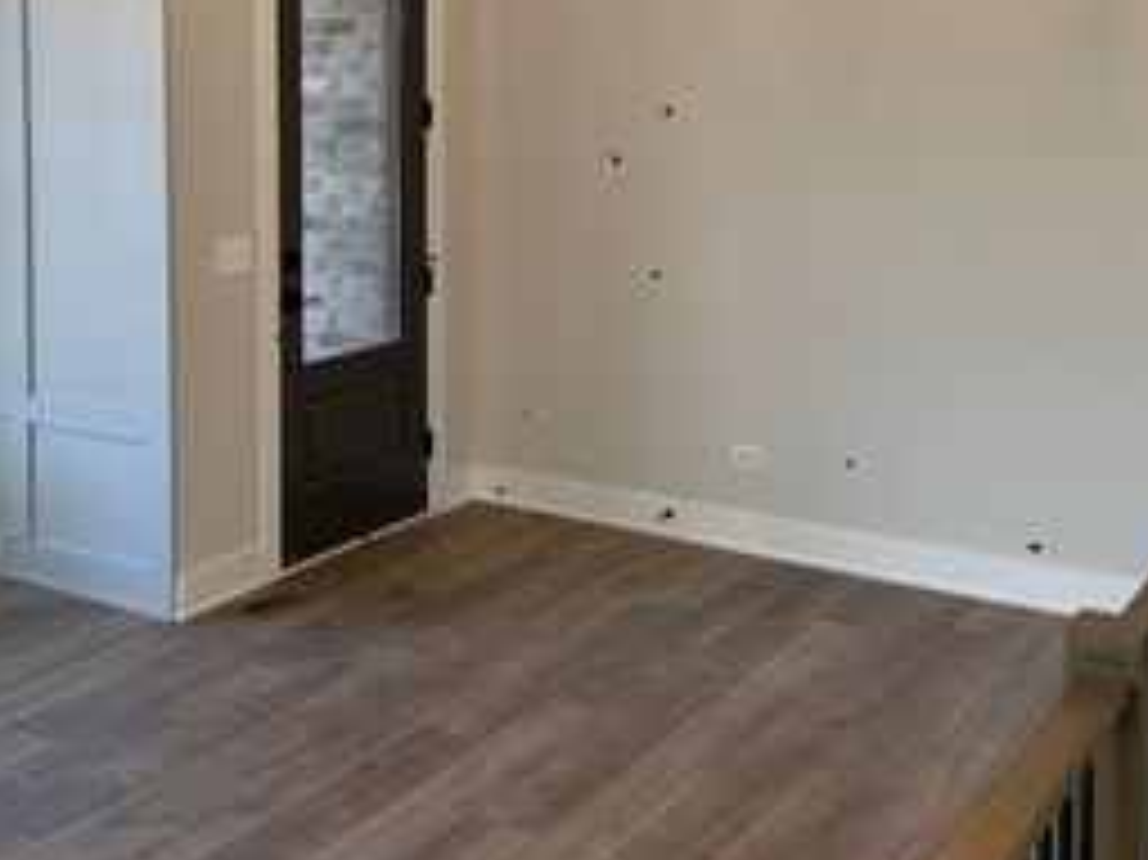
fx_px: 1558
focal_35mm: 47
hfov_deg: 40.0
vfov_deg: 30.1
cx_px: 387
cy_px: 173
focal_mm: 6.76
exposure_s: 1/232
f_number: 1.78
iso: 125
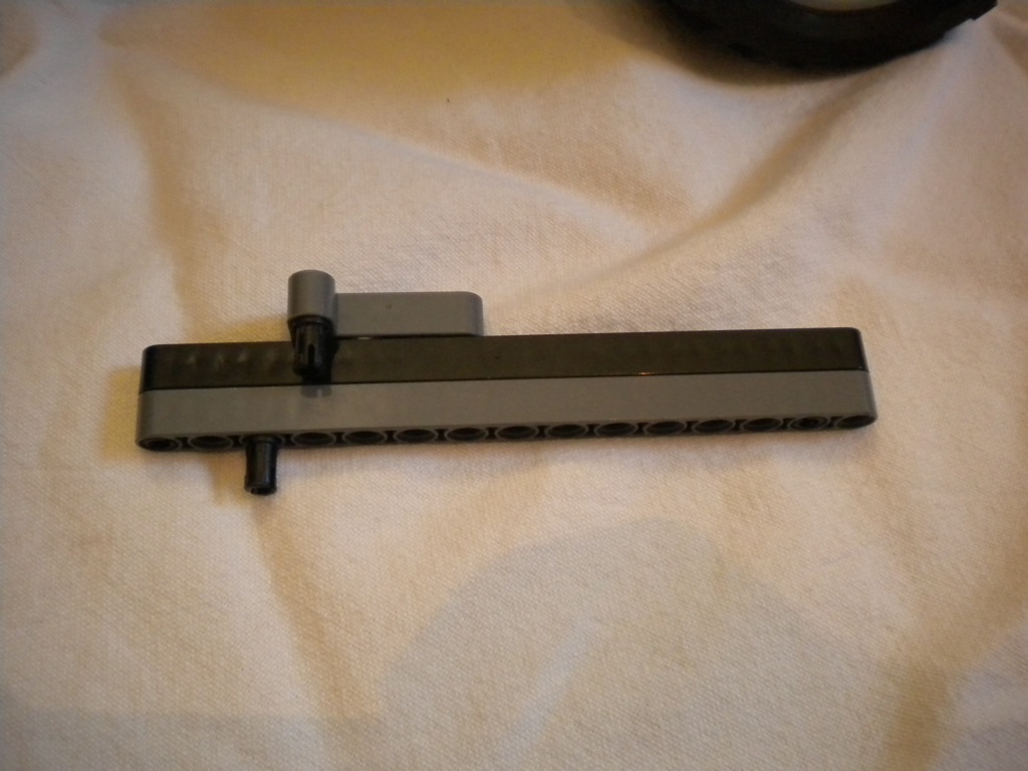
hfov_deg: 52.6
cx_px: 514
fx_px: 1039
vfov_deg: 40.7
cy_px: 386
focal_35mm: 35
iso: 531
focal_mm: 6.3
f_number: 3.1
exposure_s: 1/66.1
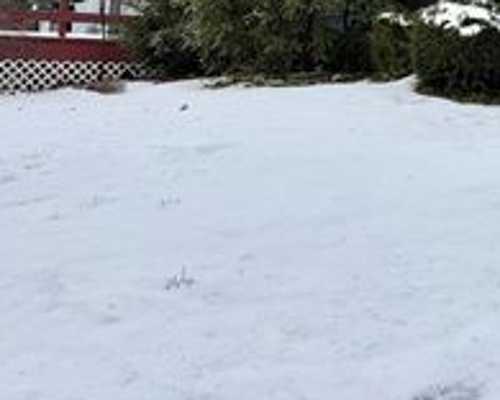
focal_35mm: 60
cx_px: 495
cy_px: -68
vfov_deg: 23.4
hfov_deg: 29.5
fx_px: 888
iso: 80
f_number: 1.78
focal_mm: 6.76
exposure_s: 1/622
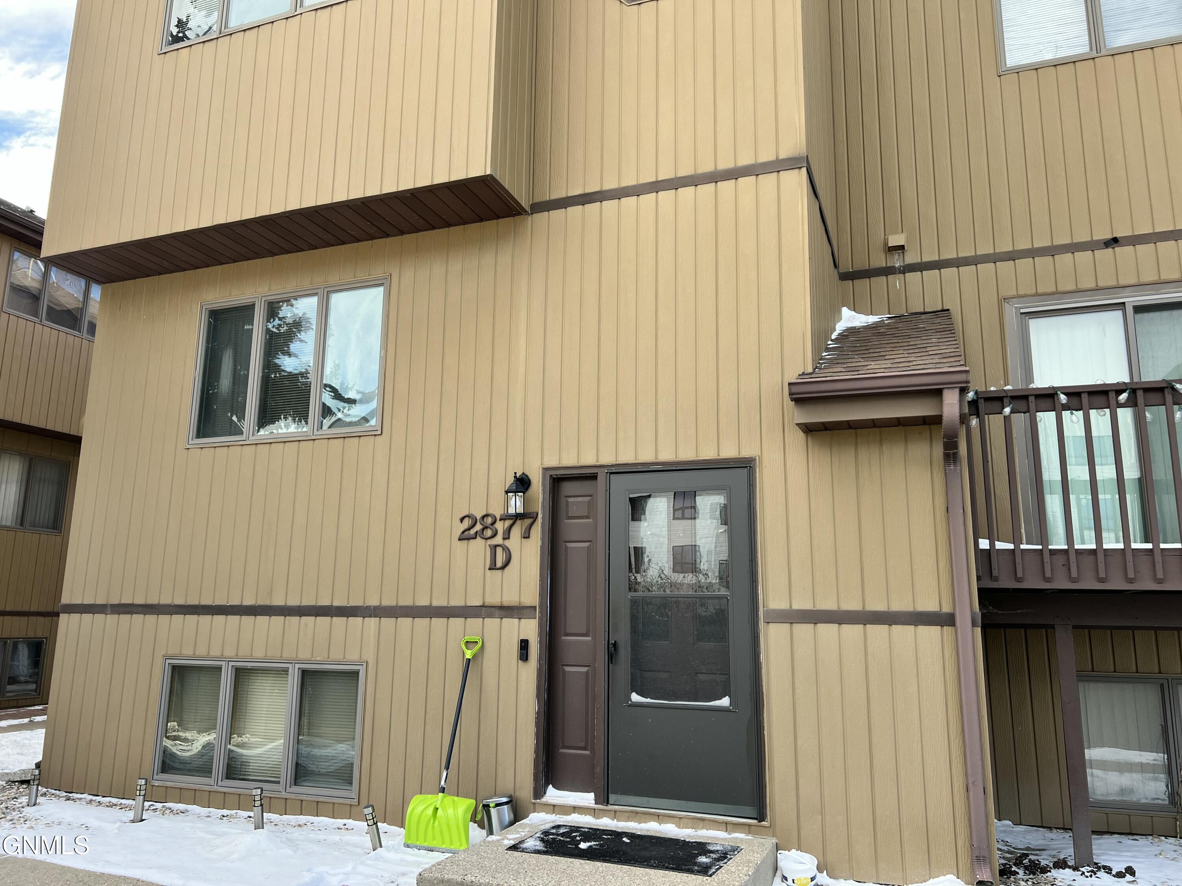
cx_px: 591
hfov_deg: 67.3
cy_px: 443
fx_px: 888
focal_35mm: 26
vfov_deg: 53.1
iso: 50
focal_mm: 5.7
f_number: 1.5
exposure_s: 1/670
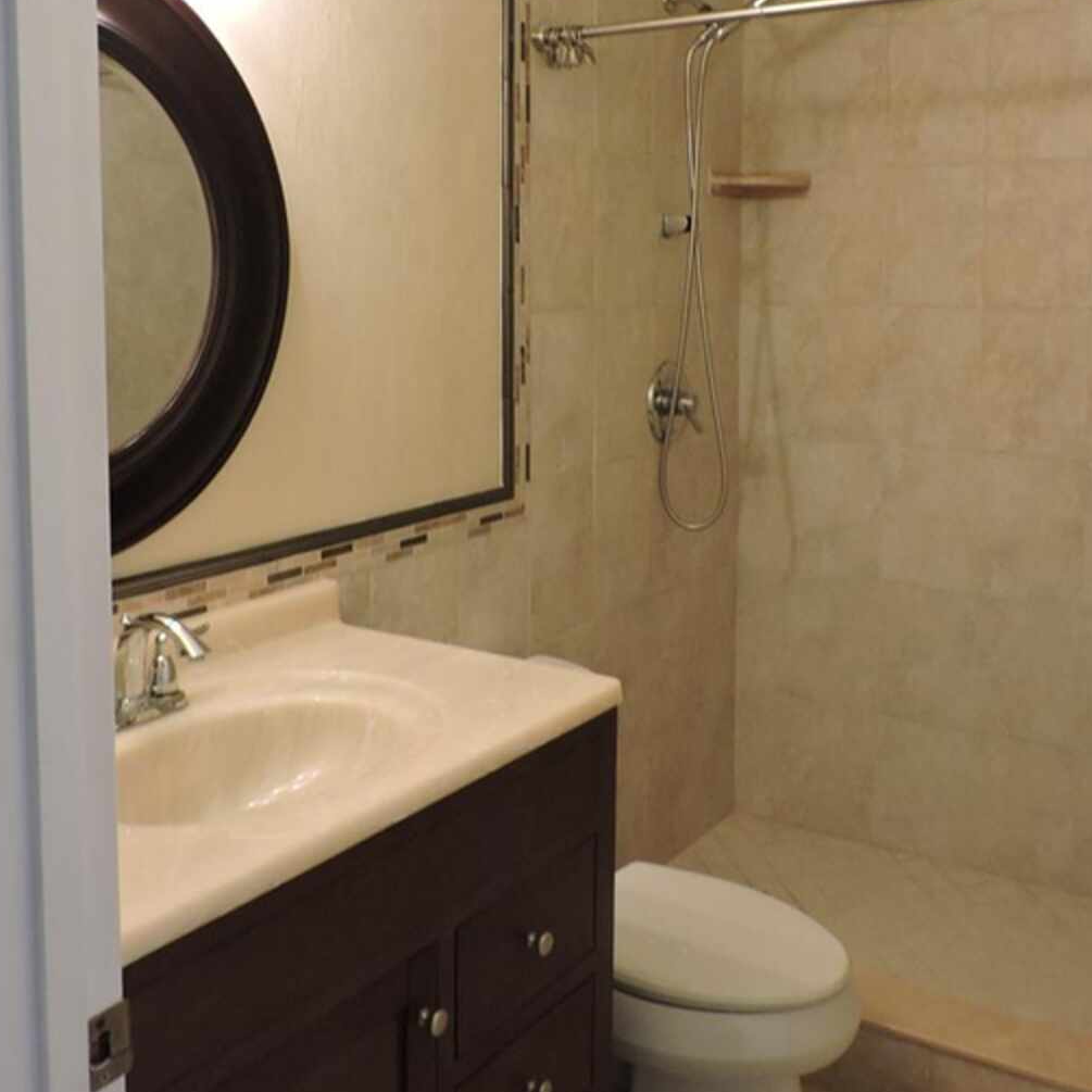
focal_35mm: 36
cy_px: 375
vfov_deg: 45.4
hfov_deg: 46.0
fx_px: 1285
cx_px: 582
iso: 400
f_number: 3
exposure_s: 1/20
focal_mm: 4.3
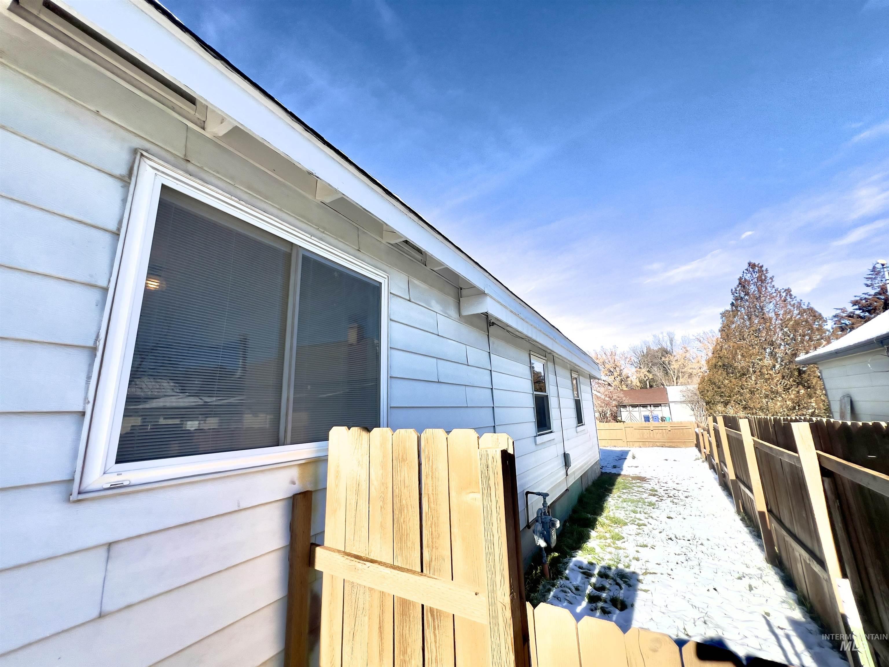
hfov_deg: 106.2
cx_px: 444
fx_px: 334
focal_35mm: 13
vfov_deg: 89.9
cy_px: 334
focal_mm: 1.57
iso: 32
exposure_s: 1/1508
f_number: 1.8
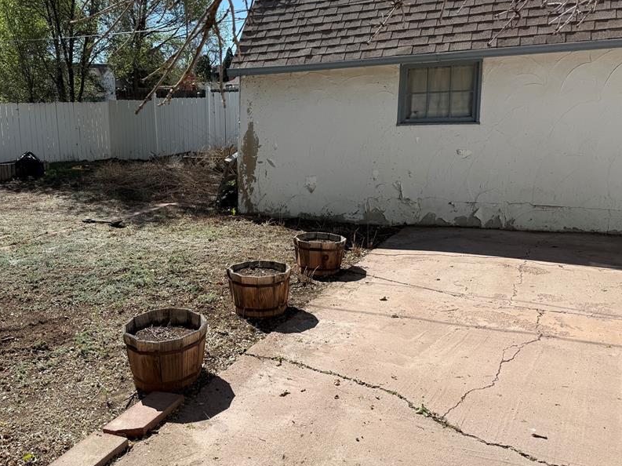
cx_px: 247
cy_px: 206
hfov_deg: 57.9
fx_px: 557
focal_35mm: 31
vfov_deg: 45.3
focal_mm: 6.76
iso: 80
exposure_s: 1/4405
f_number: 1.78
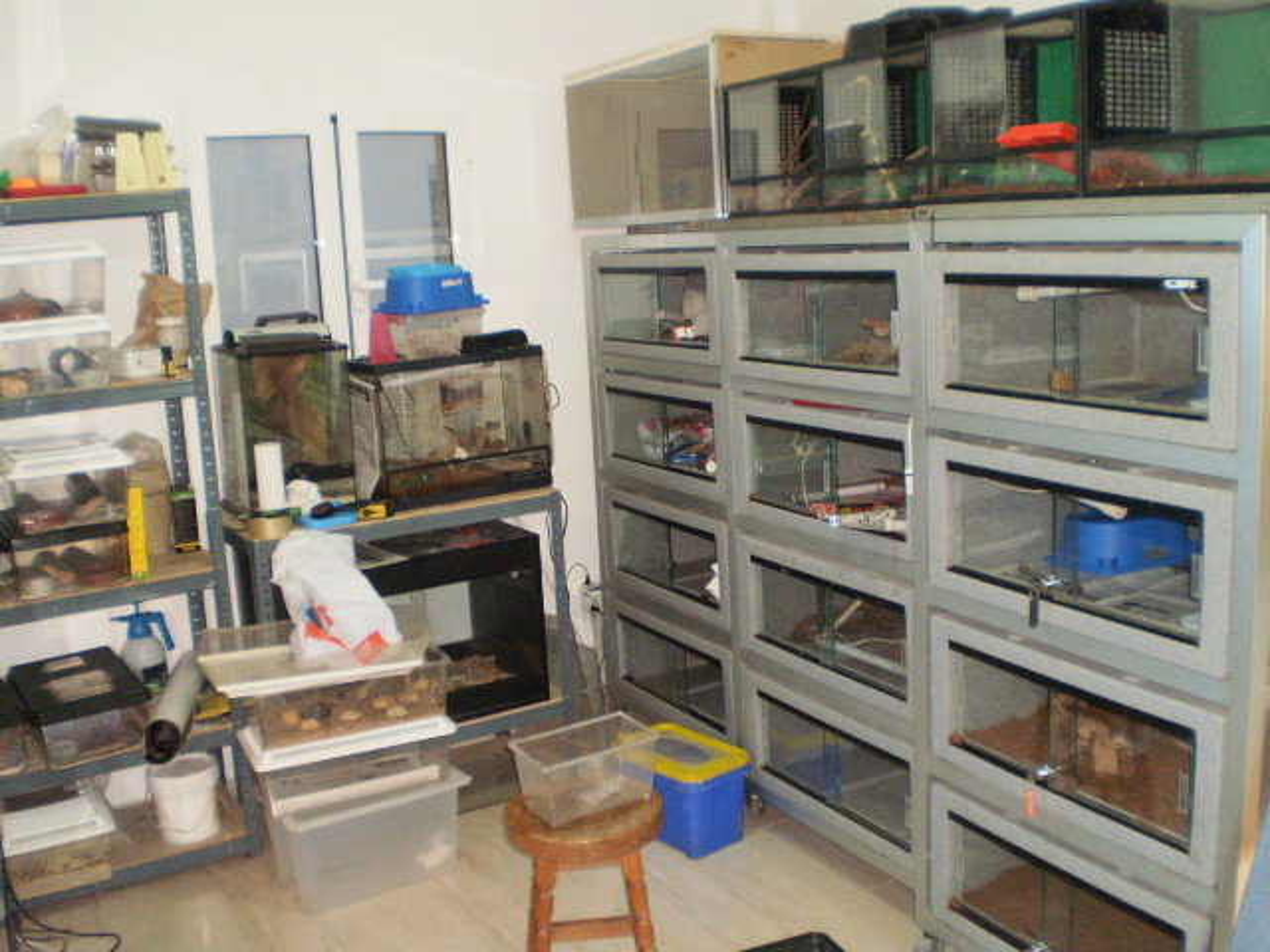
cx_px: 635
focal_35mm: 36
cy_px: 476
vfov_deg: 39.7
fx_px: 1321
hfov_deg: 51.4
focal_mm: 6.3
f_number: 3.1
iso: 320
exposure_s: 1/30
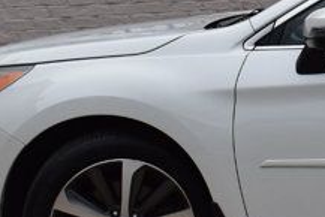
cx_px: 550
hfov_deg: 9.0
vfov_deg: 6.3
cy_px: 31
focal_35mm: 219
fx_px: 1982
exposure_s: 1/160
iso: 400
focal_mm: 31
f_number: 9
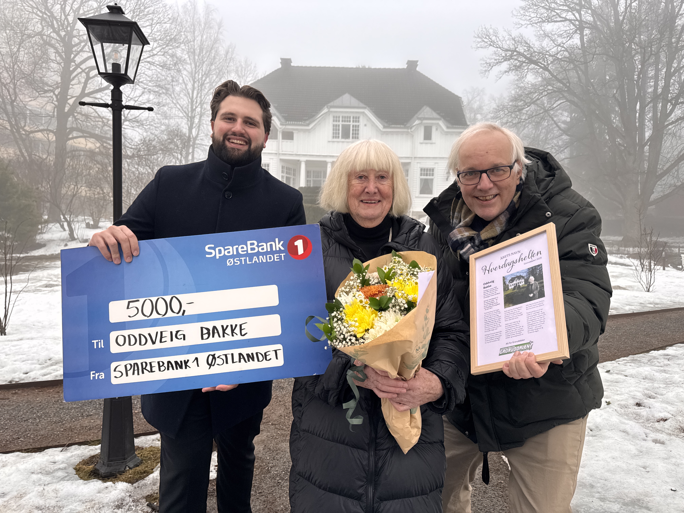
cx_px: 342
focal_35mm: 24
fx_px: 474
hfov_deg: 71.6
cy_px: 256
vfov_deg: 56.8
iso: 80
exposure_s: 1/297
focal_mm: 6.76
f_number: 1.78
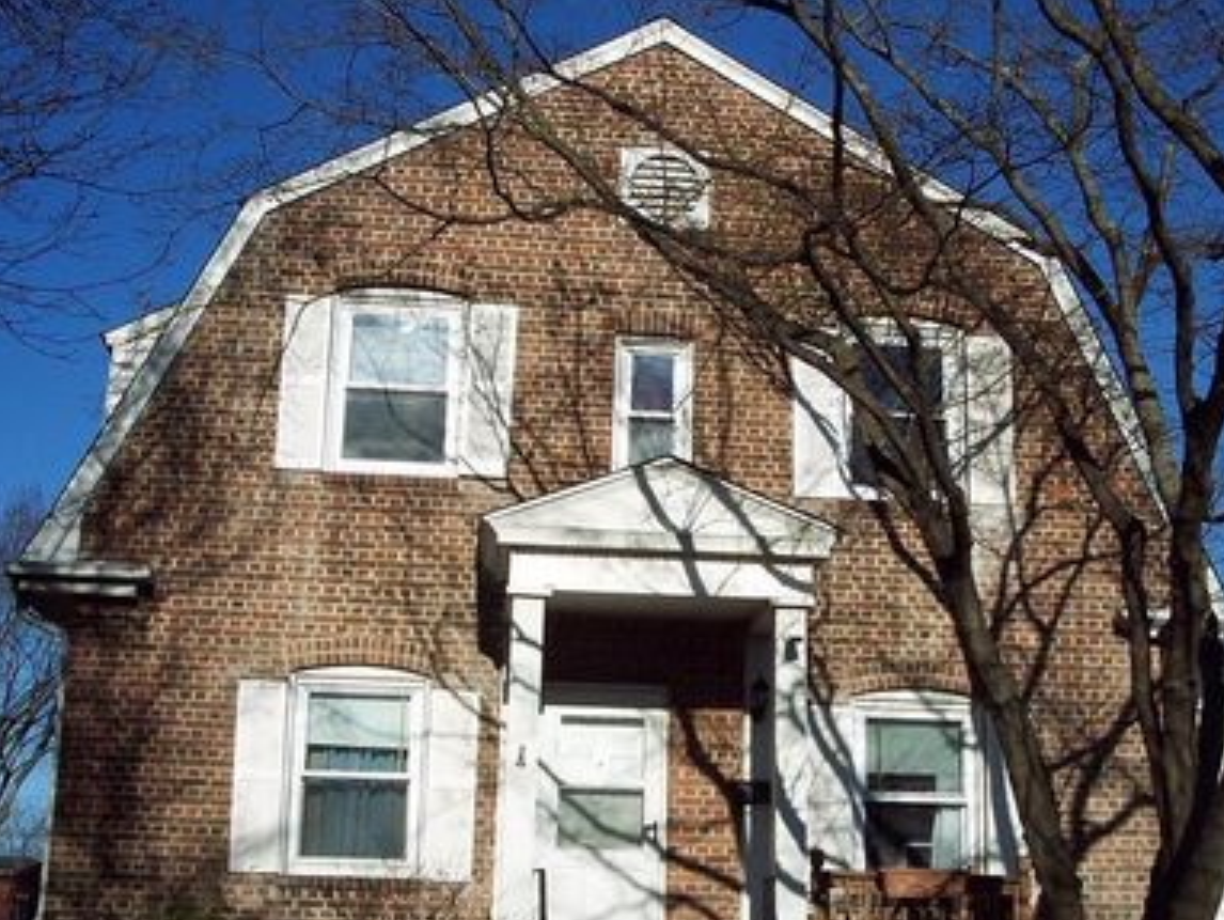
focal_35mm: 51
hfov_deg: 37.5
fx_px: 1804
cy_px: 547
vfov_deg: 28.5
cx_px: 644
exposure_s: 1/750
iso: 100
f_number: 5.6
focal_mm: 8
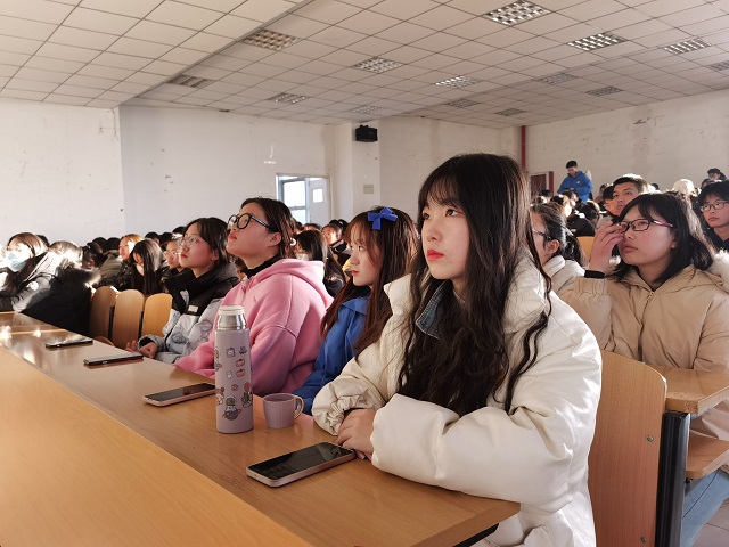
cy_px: 274
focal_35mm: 29
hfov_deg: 61.7
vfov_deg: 48.2
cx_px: 364
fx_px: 611
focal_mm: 5.56
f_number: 1.6
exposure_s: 1/50
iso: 125
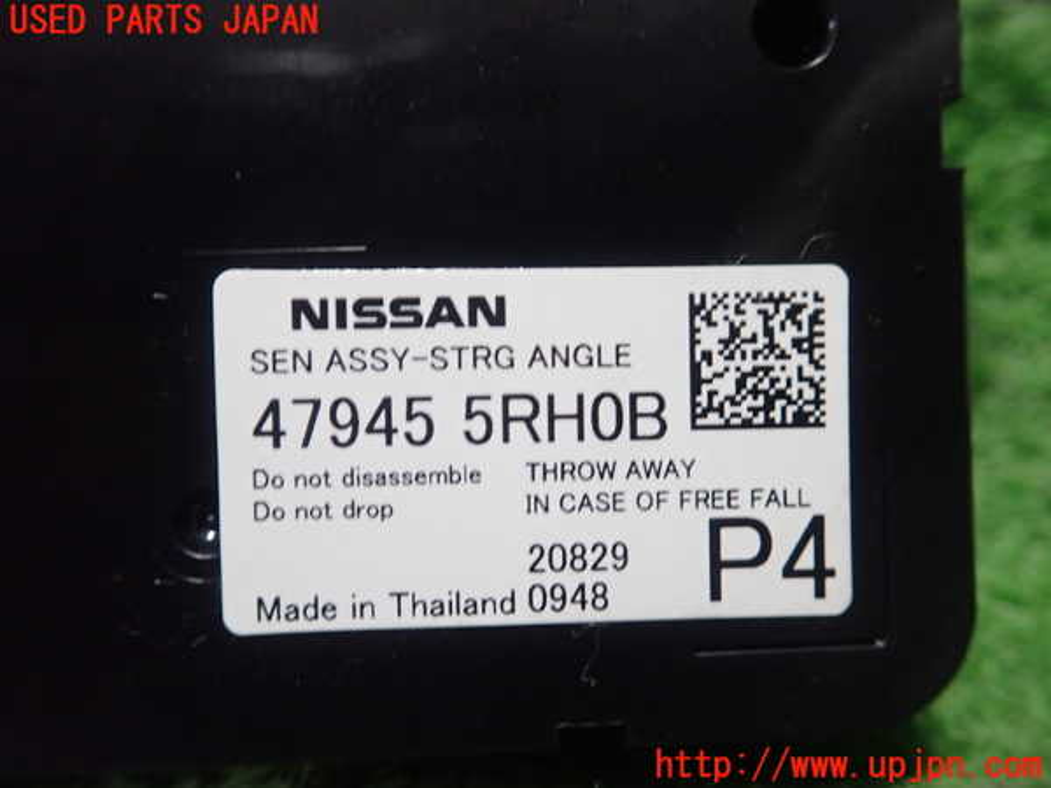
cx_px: 526
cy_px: 394
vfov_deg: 46.8
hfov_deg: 60.0
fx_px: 911
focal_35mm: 30
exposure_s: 1/125
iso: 500
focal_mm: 5.5
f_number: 2.3
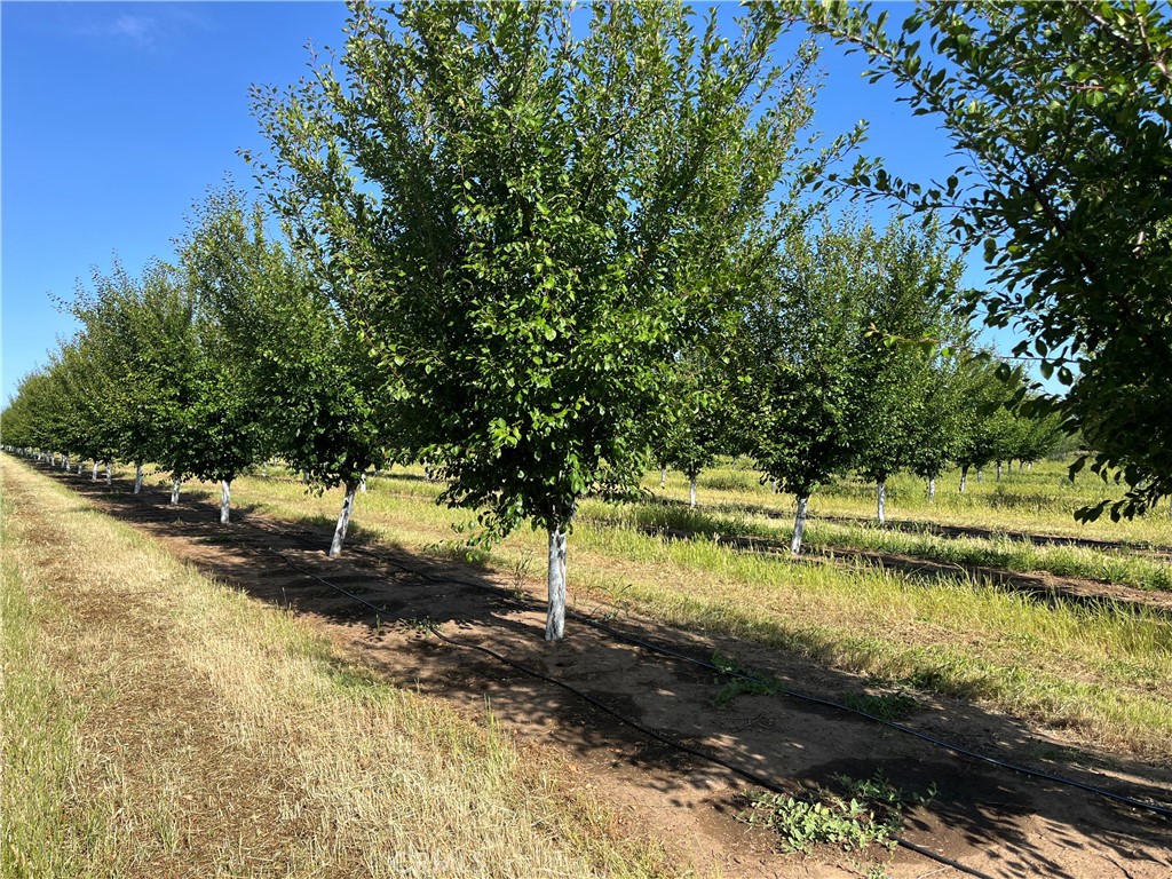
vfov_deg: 53.1
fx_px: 880
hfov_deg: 67.3
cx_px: 586
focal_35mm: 26
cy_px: 440
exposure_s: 1/1776
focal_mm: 5.1
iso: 50
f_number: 1.6
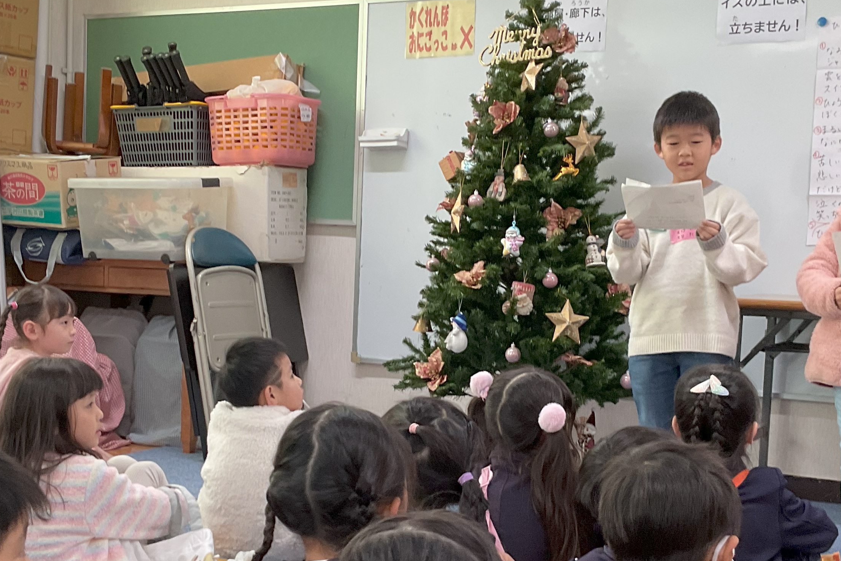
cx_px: 435
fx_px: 1285
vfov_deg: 24.6
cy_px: 321
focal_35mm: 55
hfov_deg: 36.2
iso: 64
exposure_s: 1/60
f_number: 1.8
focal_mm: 3
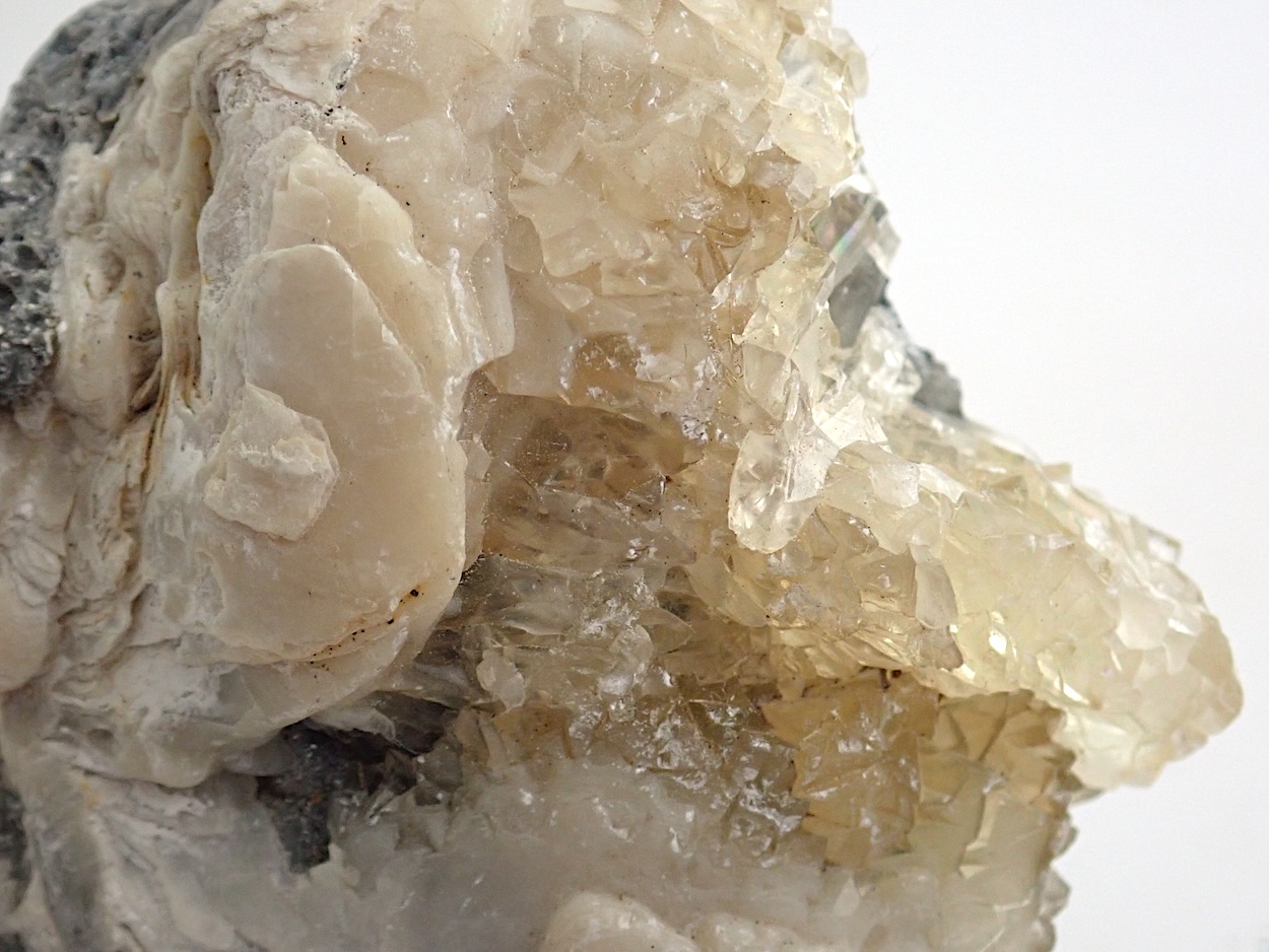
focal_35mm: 100
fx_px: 3667
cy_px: 476
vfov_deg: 14.8
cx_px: 634
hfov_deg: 19.6
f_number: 4.9
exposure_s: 1/100
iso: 640
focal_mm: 18
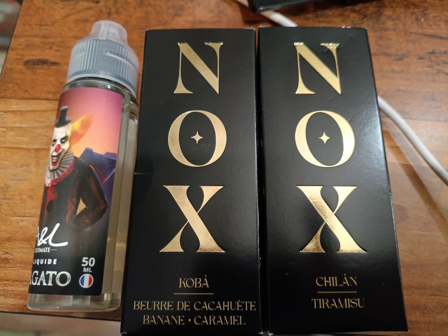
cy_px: 168
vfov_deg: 54.9
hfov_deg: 69.4
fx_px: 324
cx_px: 224
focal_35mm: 25
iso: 1600
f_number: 1.7
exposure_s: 1/16.7
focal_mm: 4.71
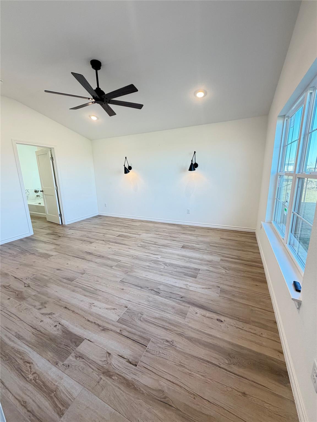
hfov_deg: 85.7
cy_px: 211
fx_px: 171
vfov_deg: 102.1
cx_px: 158
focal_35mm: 14
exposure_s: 1/60
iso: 200
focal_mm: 2.22
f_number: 2.2
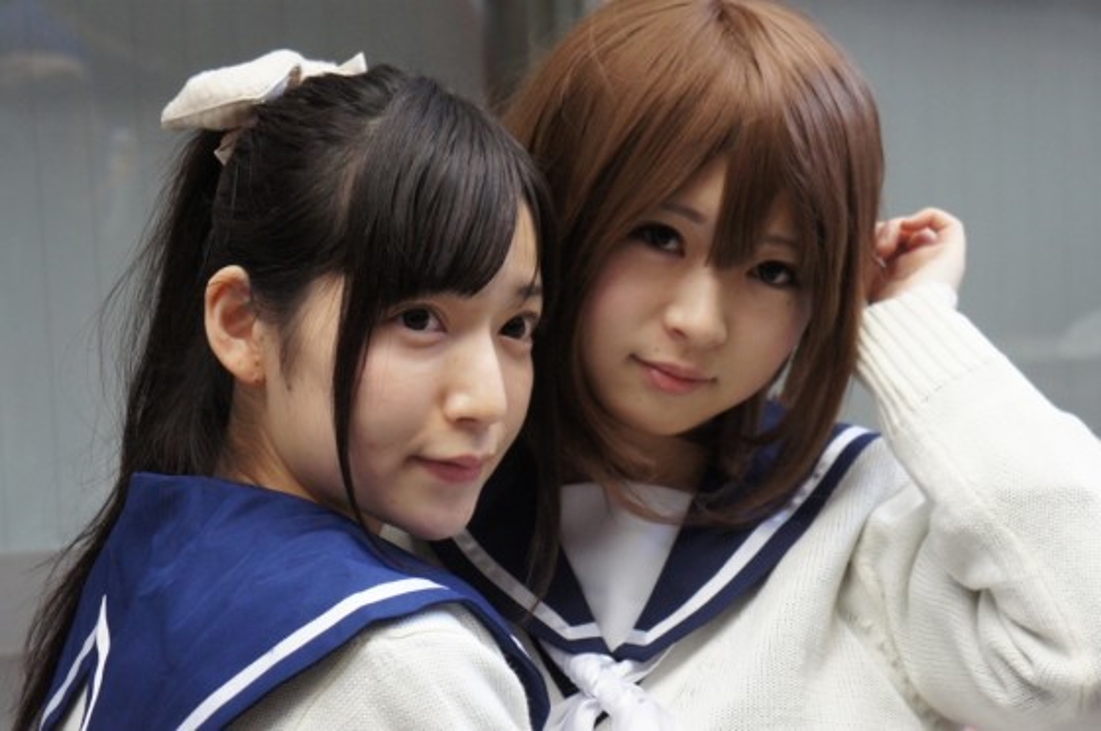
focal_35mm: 82
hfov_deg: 24.6
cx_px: 550
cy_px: 366
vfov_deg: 16.5
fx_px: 2520
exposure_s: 1/160
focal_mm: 55
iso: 1600
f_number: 5.6
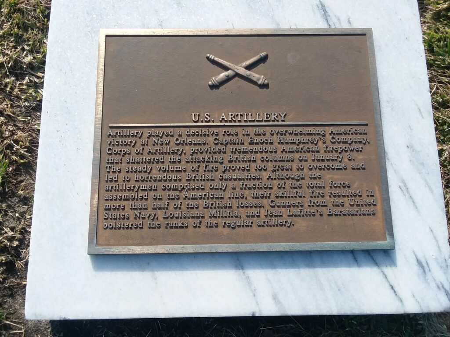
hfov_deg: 61.7
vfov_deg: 48.2
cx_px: 225
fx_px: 377
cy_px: 168
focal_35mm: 29
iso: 40
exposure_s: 1/916
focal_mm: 2.47
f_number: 1.9
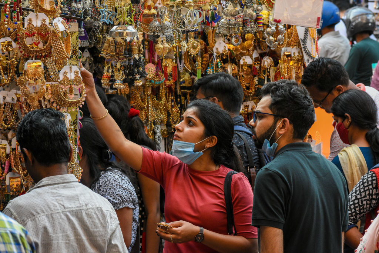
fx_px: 1832
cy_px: 126
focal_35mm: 174
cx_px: 190
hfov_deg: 11.8
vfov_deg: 7.9
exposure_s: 1/320
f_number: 10
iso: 1600
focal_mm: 116
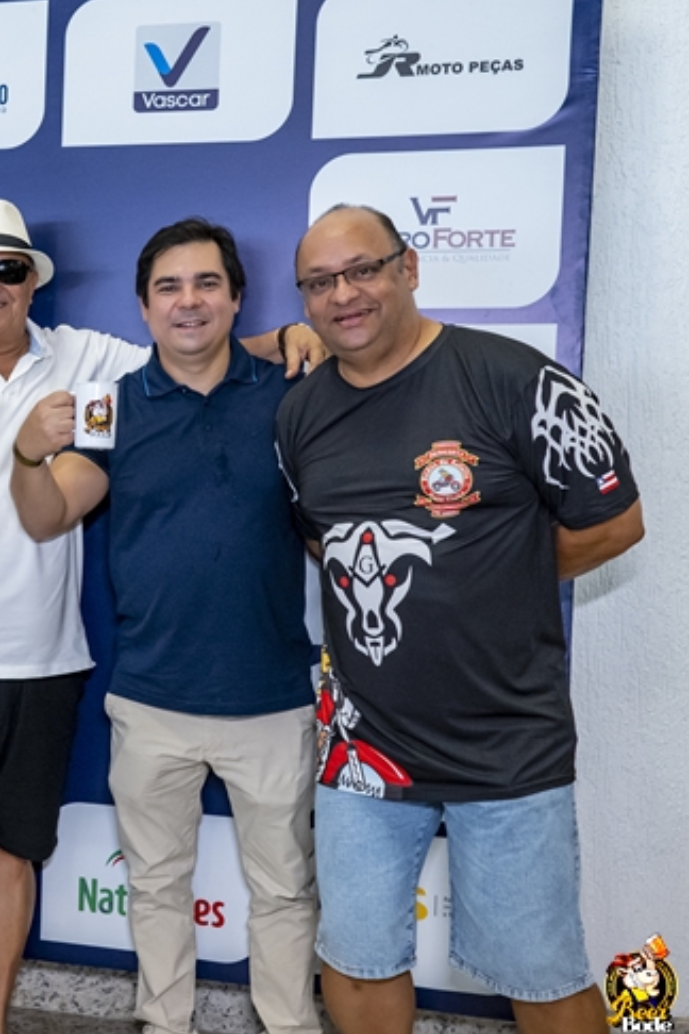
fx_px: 1579
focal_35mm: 55
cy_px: 518
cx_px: -89
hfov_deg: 23.0
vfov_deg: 36.2
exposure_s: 1/250
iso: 2000
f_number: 3.2
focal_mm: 24
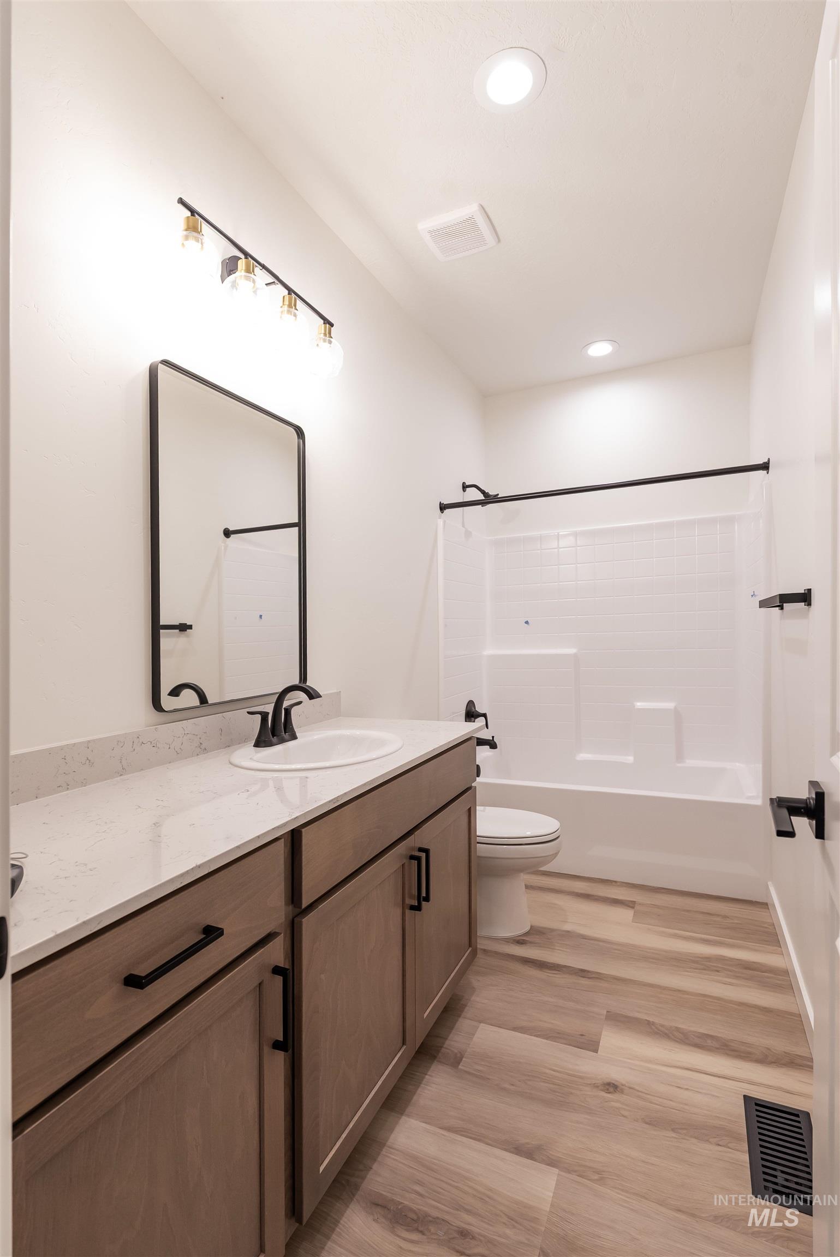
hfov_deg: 70.5
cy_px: 628
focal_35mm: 17
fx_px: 594
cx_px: 420
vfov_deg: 93.2
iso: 800
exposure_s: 1/50
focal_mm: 17
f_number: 4.5
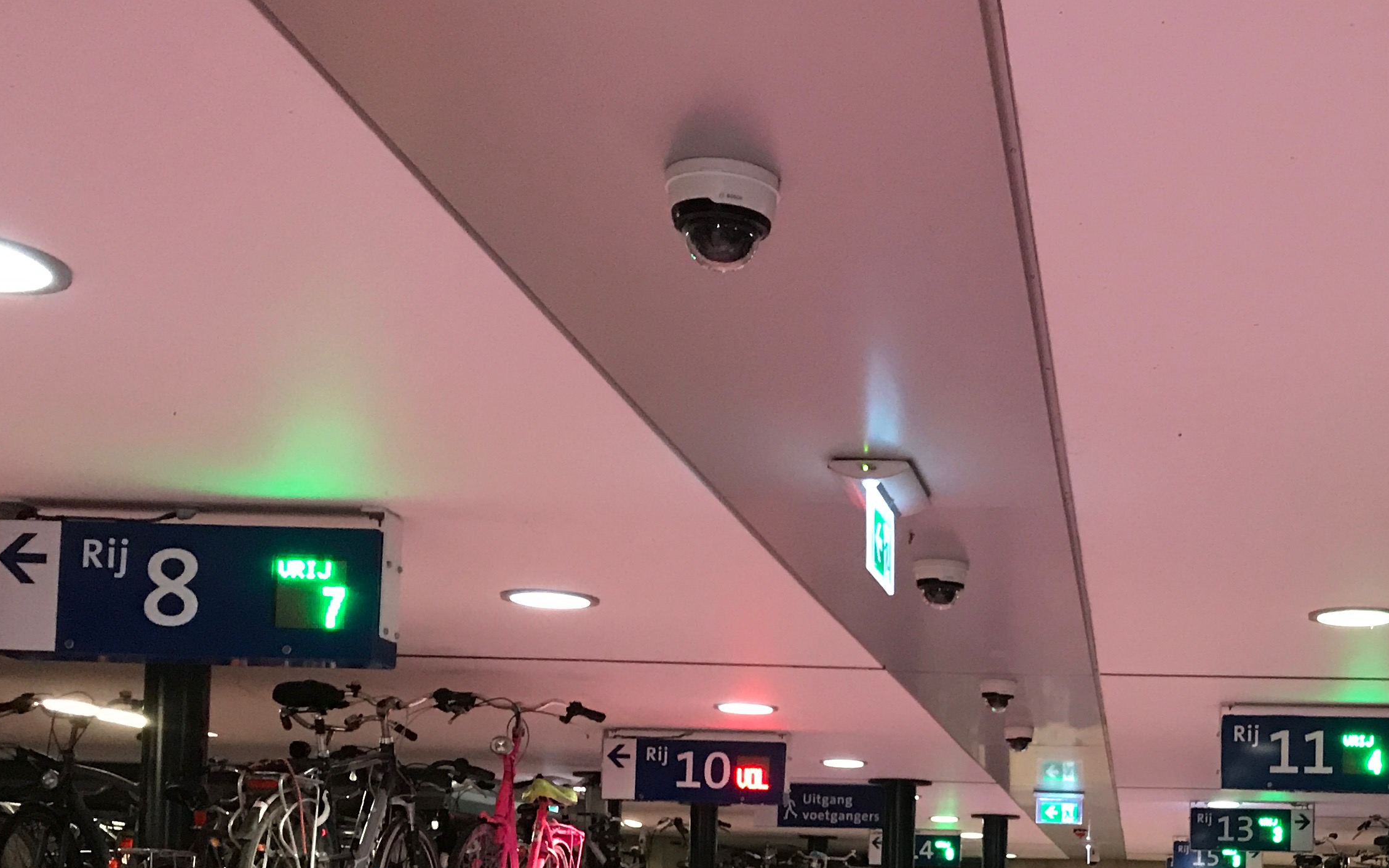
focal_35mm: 53
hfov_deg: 36.6
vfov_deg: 23.4
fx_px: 2006
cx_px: 1157
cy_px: 861
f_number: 1.8
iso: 100
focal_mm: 3.99
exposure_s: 1/14
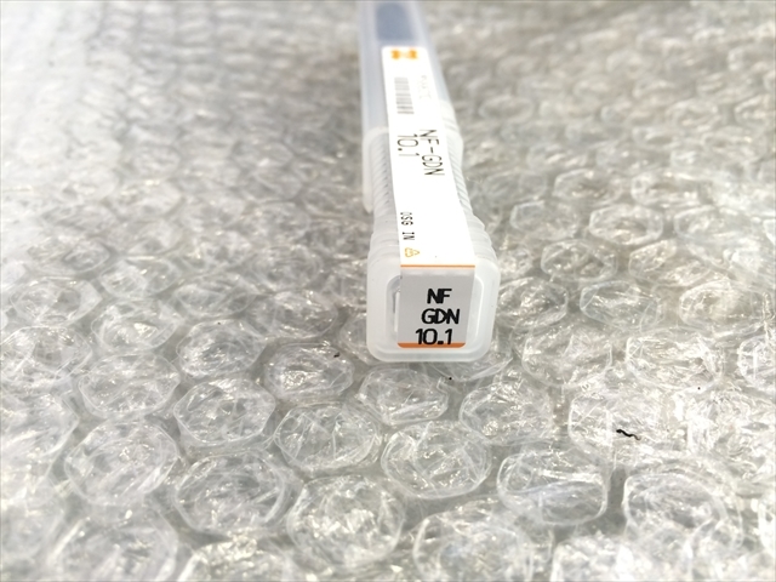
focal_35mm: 29
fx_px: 650
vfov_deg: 48.2
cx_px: 388
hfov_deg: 61.7
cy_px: 291
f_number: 2.2
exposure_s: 1/30
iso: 64
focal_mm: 4.15
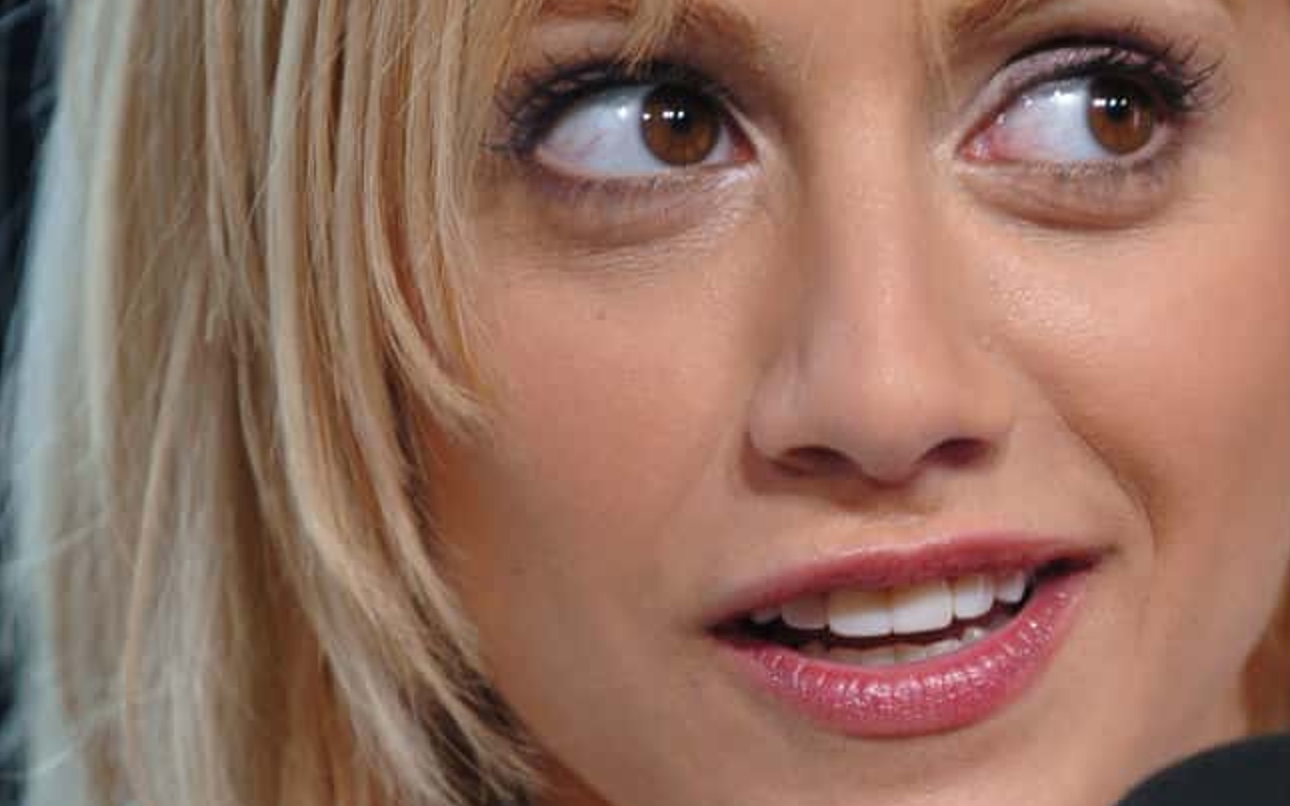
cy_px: 358
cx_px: 894
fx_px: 14055
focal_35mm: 400
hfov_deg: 5.3
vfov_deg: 3.3
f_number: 4
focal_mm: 165
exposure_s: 1/200
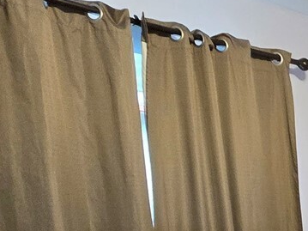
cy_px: 312
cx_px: 439
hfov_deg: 26.1
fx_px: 516
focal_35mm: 58
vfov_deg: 22.2
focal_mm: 2.2
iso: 1000
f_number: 2.2
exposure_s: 1/60
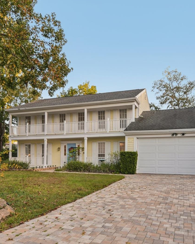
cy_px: 121
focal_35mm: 30
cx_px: 95
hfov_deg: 48.5
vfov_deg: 58.8
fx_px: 216
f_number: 8
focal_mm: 21
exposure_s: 1/125
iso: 400
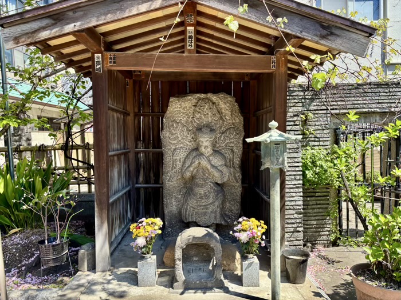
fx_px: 301
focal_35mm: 26
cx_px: 200
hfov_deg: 67.3
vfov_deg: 53.1
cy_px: 150
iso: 50
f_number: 1.6
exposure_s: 1/525
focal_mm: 5.96
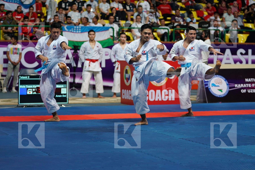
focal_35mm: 97
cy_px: 85
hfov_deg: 21.0
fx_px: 687
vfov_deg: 14.1
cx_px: 128
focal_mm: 97
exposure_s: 1/500
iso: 2000
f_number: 2.8
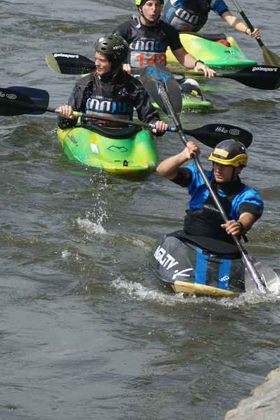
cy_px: 104
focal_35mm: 302
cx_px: 59
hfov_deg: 4.6
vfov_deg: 6.8
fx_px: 3519
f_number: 5.6
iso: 100
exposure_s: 1/500
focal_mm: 120
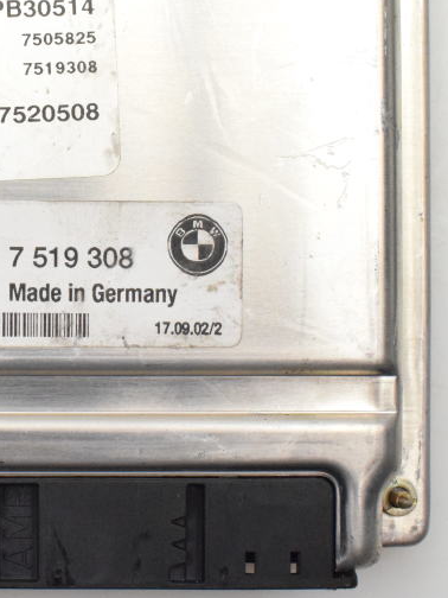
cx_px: -43
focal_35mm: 85
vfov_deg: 23.0
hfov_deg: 16.8
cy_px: 247
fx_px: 1466
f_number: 11
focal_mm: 29
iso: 6400
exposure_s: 1/500
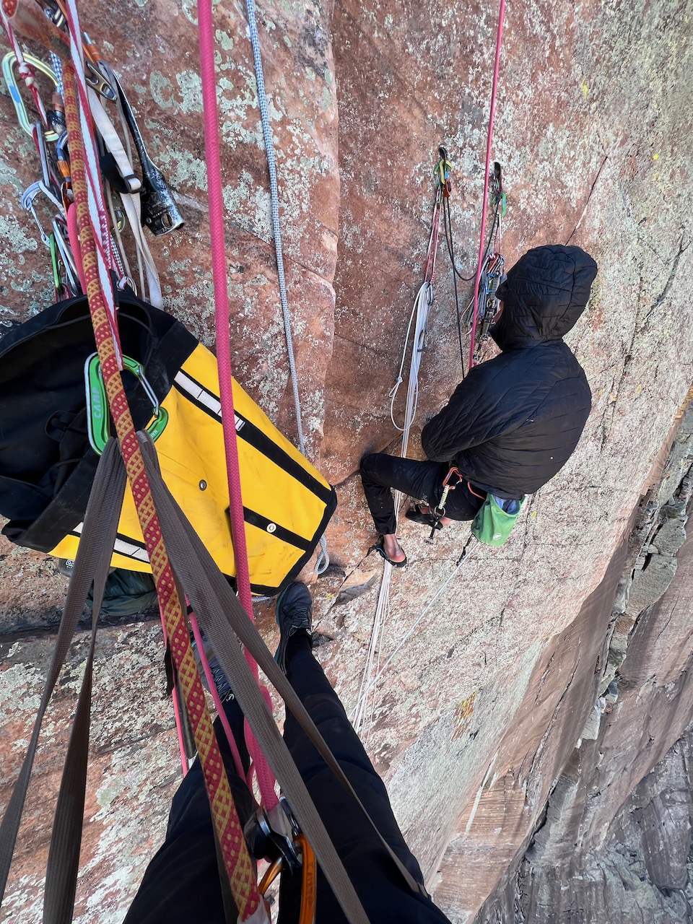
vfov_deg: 106.2
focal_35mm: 13
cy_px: 462
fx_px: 347
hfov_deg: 89.9
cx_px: 346
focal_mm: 1.57
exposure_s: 1/233
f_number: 1.8
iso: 32
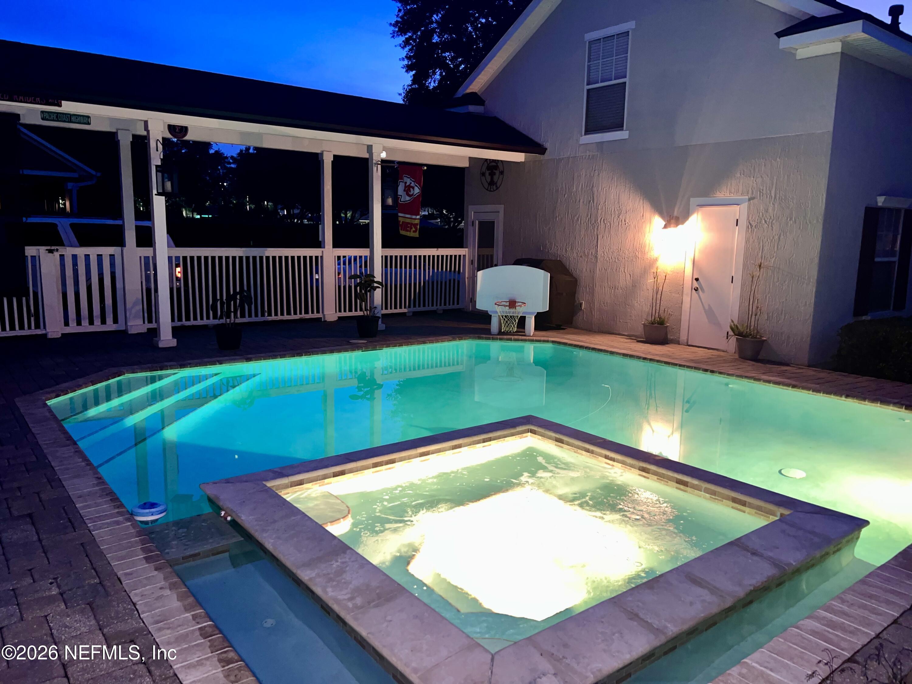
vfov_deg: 53.1
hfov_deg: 67.3
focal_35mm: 26
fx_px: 685
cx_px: 456
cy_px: 342
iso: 200
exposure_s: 1/9
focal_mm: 5.7
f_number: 1.5
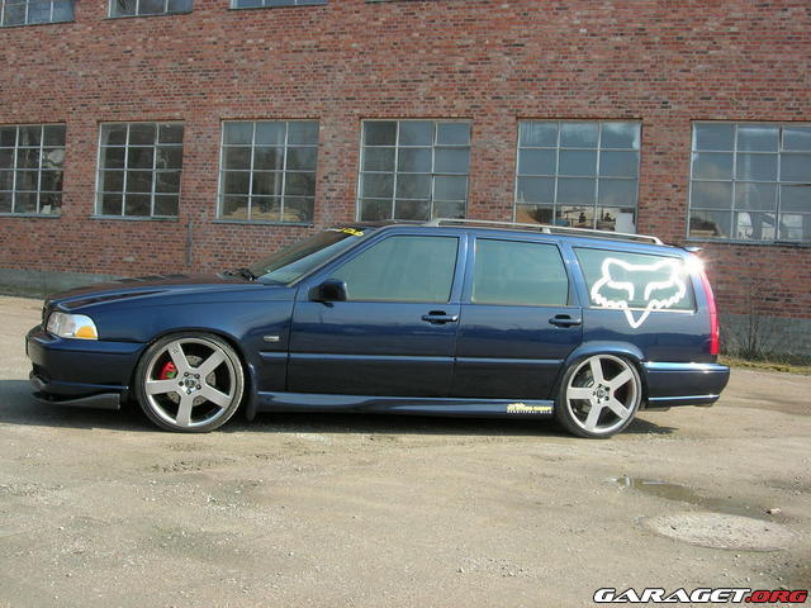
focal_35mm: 41
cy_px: 304
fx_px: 961
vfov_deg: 35.1
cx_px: 406
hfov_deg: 45.8
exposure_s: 1/250
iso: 64
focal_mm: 8.5
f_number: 4.9
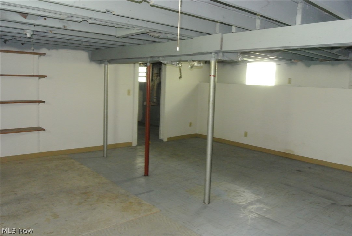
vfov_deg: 45.1
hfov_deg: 63.6
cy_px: 118
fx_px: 284
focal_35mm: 29
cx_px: 176
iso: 1600
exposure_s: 1/10
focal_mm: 11
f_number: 3.5
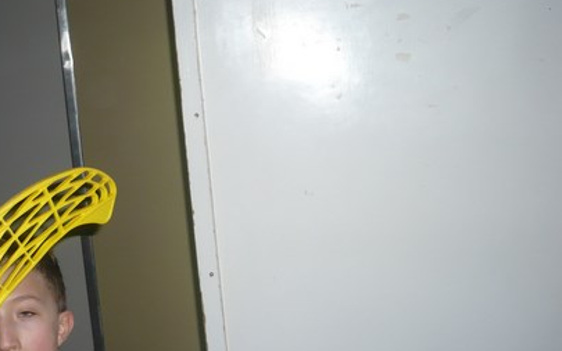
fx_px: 842
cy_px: 158
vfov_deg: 23.5
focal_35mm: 55
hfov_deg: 36.8
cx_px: 246
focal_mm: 5.8
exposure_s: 1/30
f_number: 2.8
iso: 100
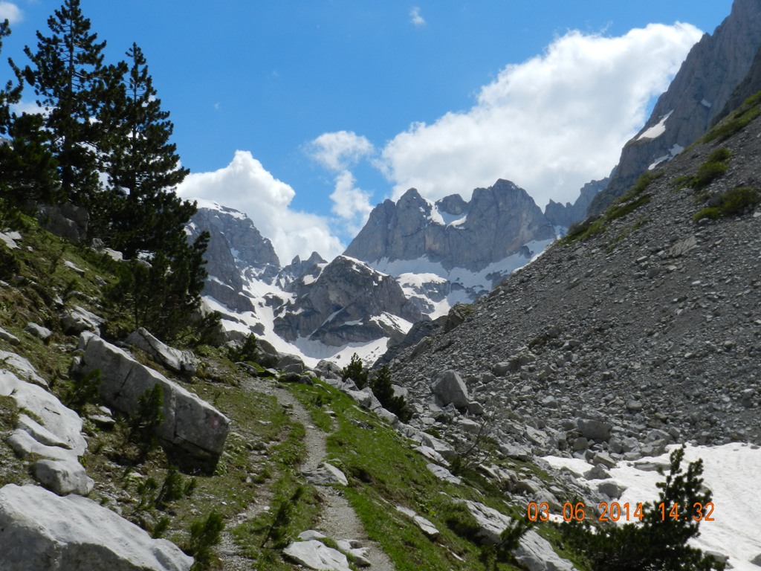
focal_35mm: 46
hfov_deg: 41.2
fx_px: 1011
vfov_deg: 31.5
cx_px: 380
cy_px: 286
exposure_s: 1/1000
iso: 160
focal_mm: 8.1
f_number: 5.6
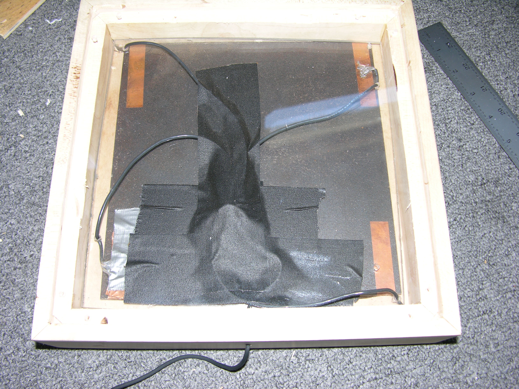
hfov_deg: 52.6
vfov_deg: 40.7
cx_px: 260
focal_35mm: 35
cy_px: 194
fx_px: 525
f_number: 2.8
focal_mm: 8.9
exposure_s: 1/60.1
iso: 50
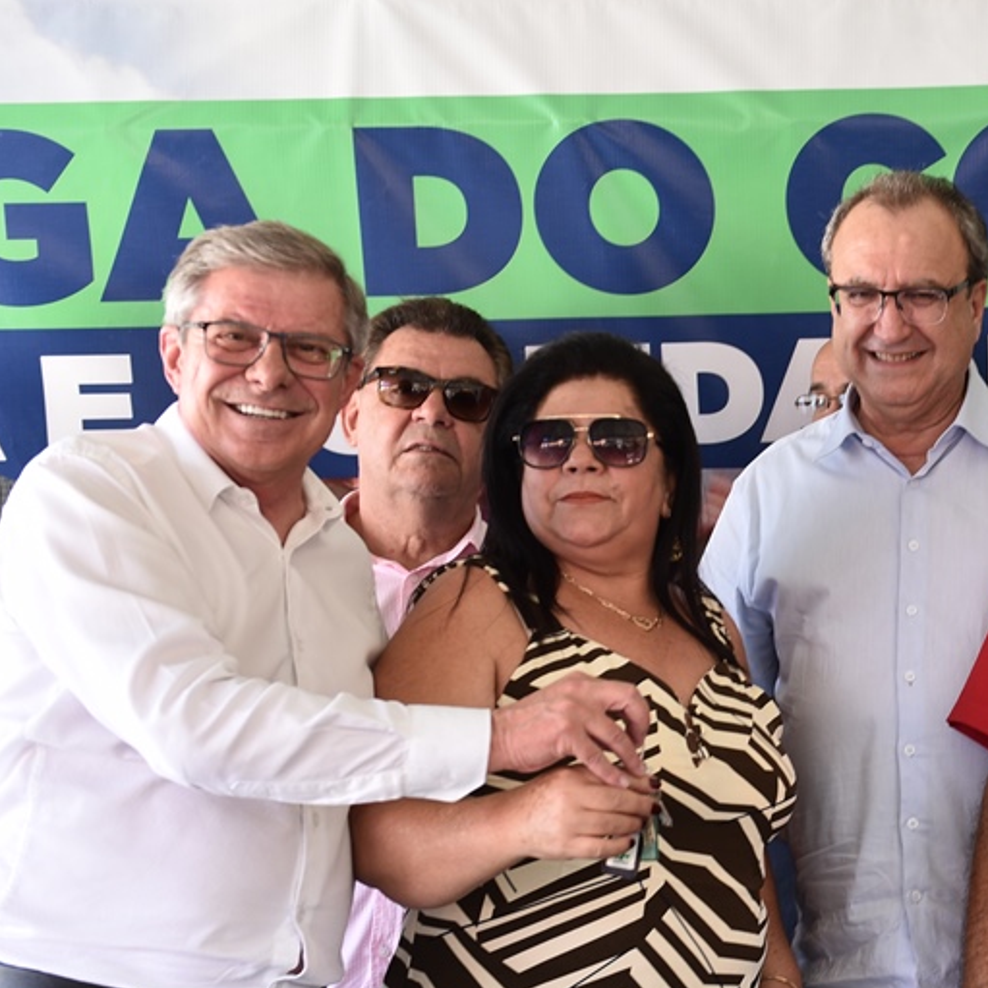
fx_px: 2454
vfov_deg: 22.7
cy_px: 645
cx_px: 970
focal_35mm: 76
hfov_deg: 22.0
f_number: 3.5
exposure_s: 1/125
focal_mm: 38
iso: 250
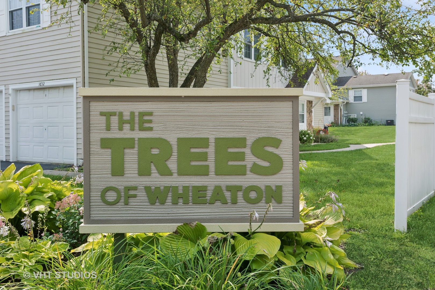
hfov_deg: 54.4
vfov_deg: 37.9
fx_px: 423
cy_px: 145
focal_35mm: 35
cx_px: 218
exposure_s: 1/250
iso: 400
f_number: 8
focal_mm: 35
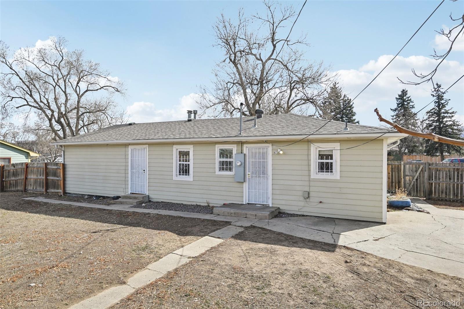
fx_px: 264
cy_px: 154
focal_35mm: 20
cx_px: 232
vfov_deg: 60.7
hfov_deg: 82.6
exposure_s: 1/80
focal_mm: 20.5
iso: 64
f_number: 11
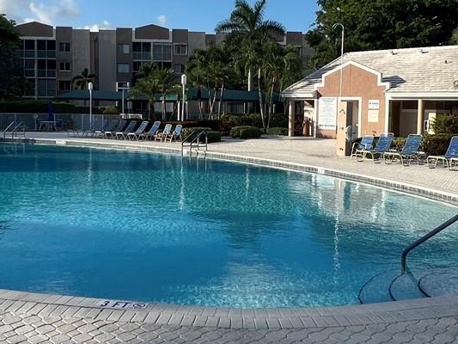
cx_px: 241
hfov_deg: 47.8
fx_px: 516
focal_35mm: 39
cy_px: 145
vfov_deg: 36.8
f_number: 1.8
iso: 32
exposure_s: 1/1309
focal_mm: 1.57
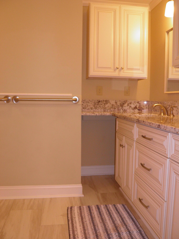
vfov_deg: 60.0
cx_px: 90
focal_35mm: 30
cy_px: 120
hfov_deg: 46.8
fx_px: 207
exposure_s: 1/40
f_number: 3
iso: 100
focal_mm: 5.5
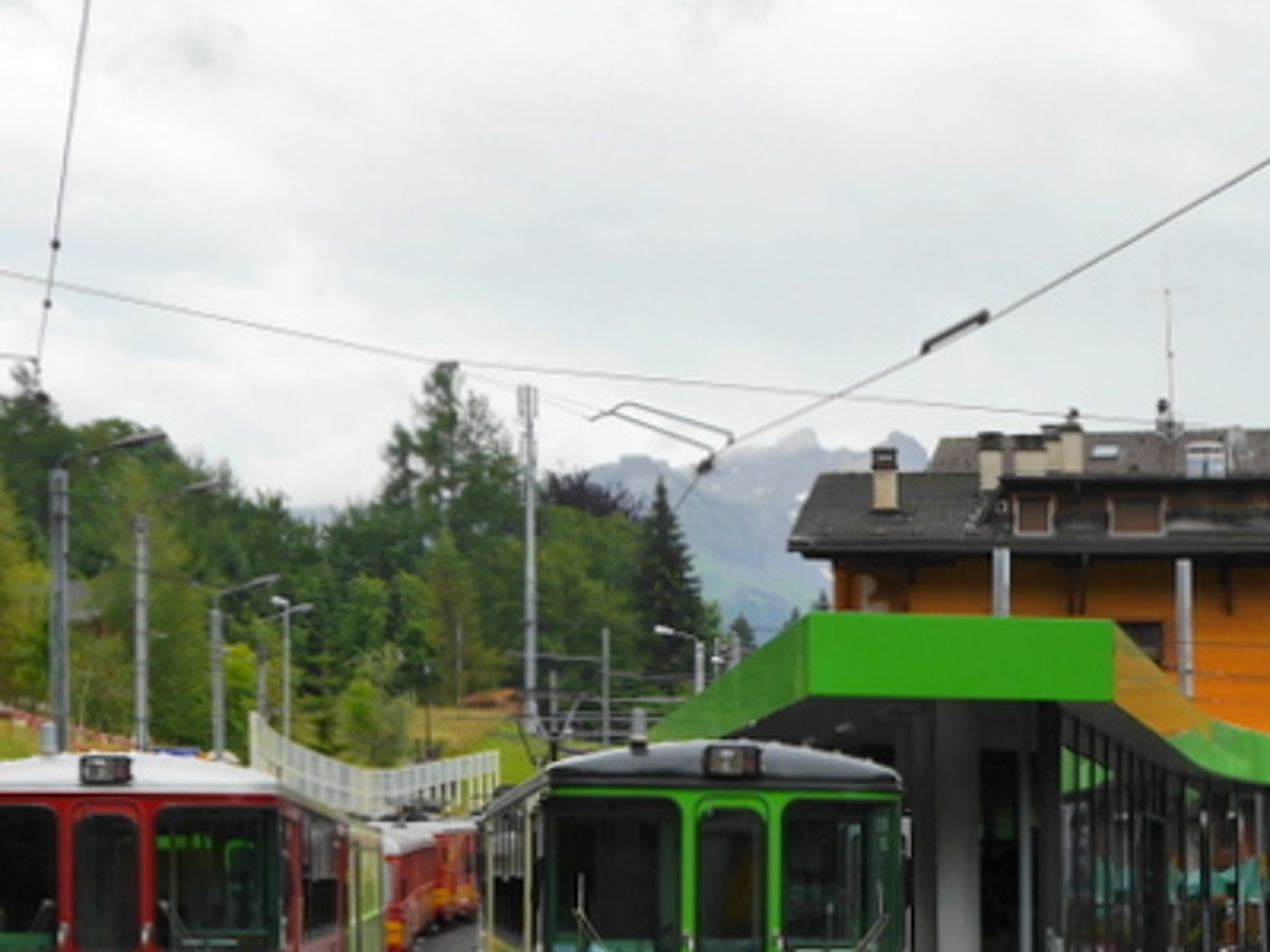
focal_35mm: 90
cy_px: 917
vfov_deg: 16.1
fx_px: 3302
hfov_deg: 21.1
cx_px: 1260
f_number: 5.6
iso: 160
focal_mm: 18
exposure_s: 1/200
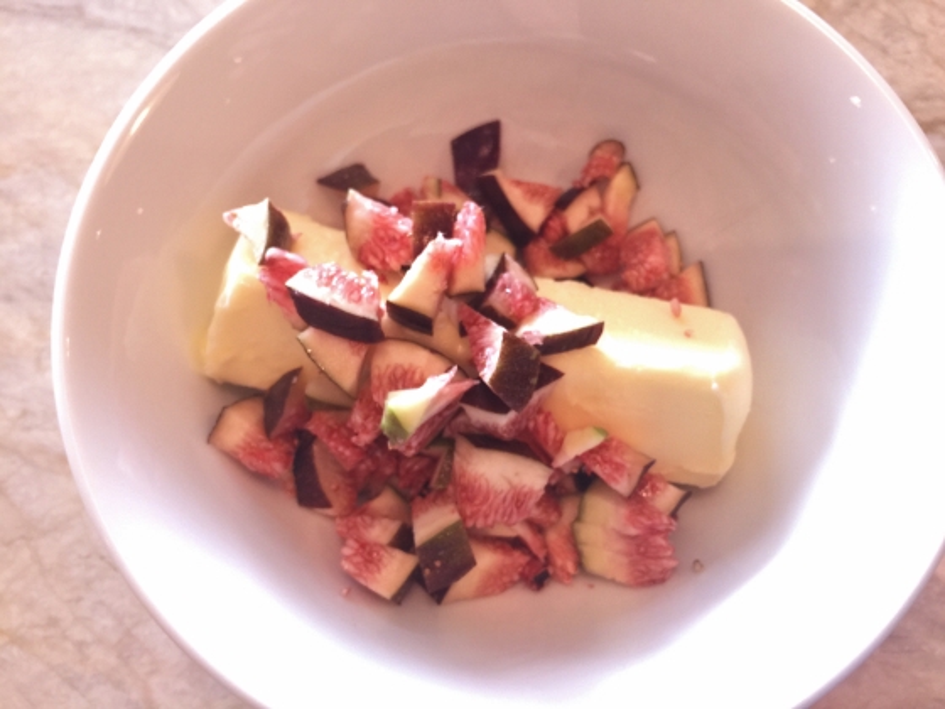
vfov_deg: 48.2
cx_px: 472
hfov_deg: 61.7
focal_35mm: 29
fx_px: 792
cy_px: 354
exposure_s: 1/30
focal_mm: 4.15
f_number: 2.2
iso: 50
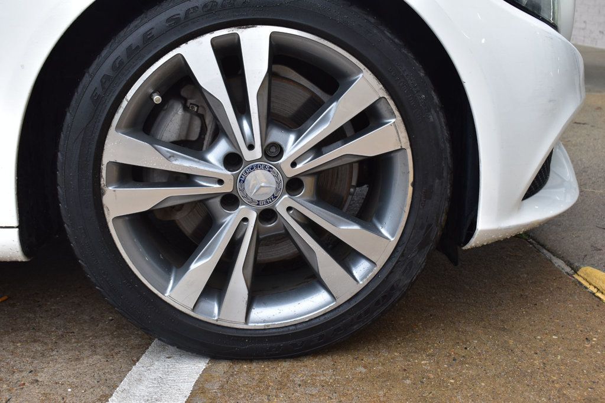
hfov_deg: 43.6
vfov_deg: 29.8
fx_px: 756
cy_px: 202
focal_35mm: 45
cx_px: 302
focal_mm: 30
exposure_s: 1/50
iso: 400
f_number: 8
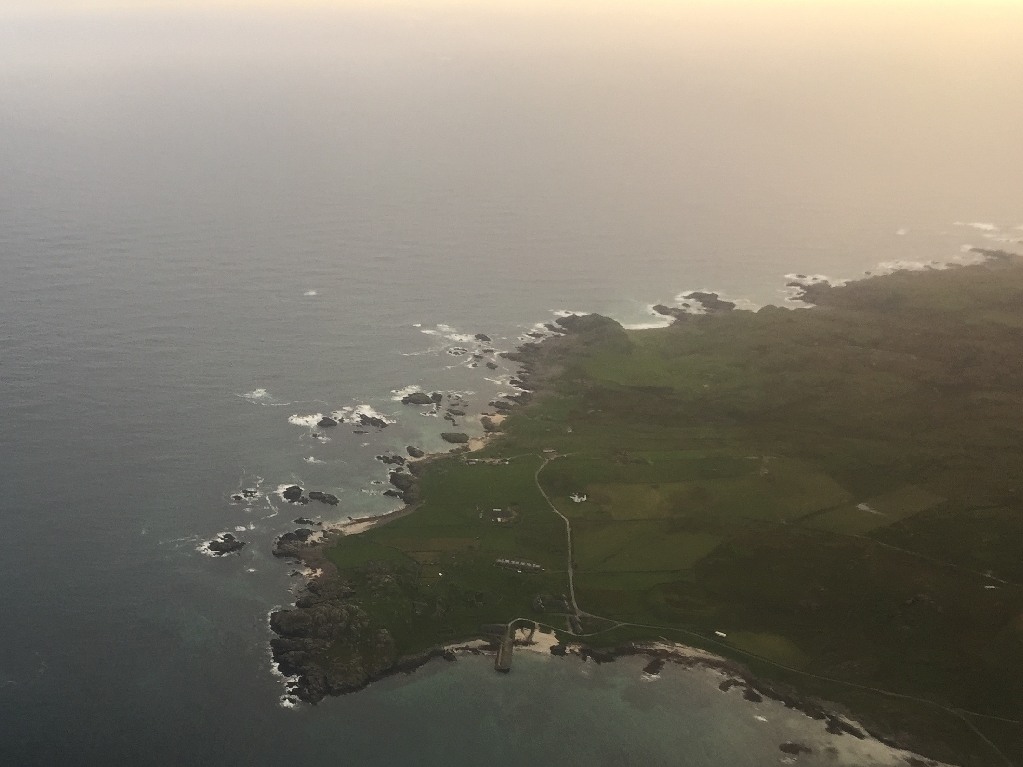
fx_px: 1271
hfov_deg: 42.8
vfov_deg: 33.3
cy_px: 507
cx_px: 286
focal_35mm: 43
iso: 40
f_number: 2.2
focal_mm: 4.15
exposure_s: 1/100
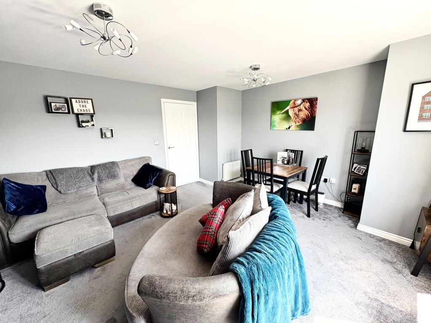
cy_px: 162
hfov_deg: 102.1
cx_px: 216
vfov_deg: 85.7
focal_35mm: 14
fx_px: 174
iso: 160
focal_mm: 2.22
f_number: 2.2
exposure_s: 1/99
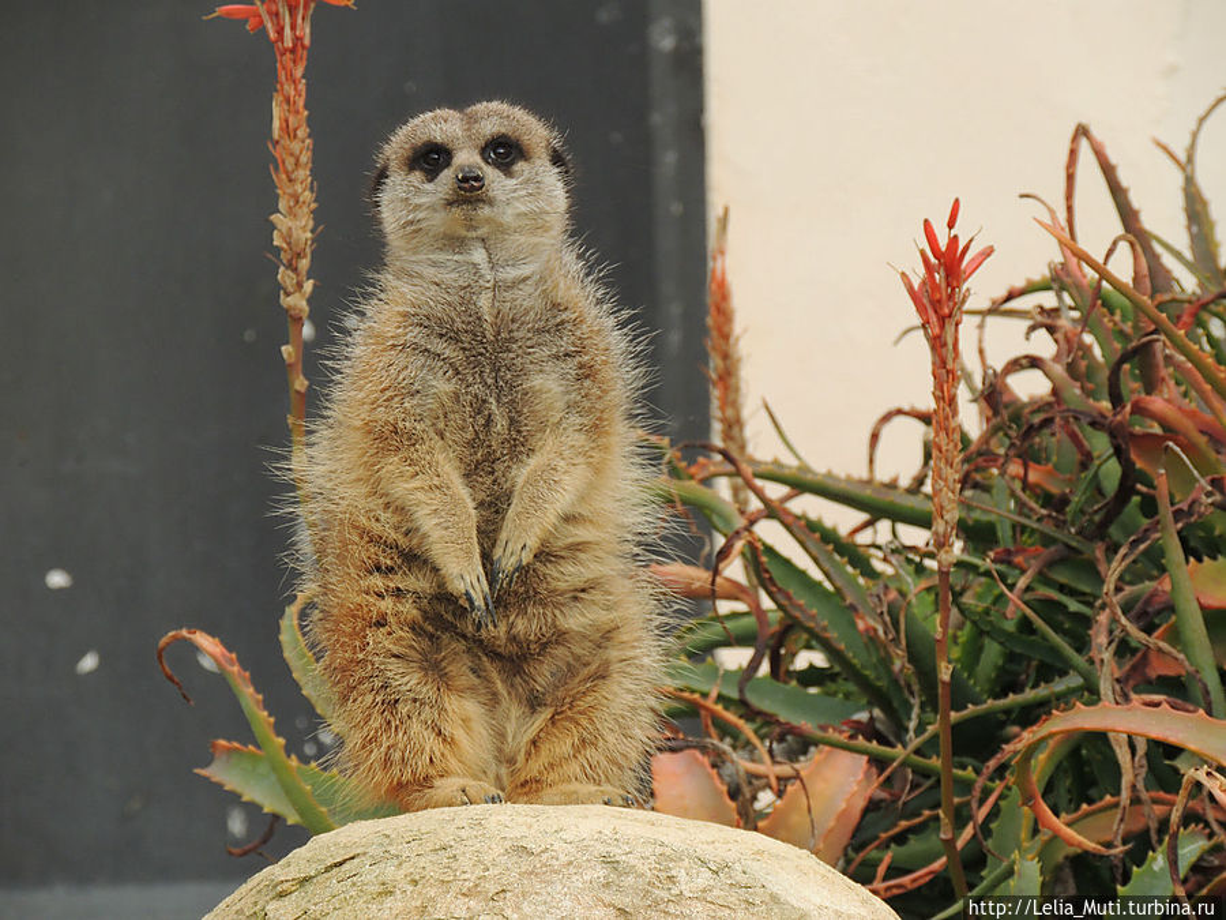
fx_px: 14167
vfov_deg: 3.7
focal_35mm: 400
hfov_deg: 5.0
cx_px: 613
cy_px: 460
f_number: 4.8
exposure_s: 1/250
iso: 140
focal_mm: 71.3
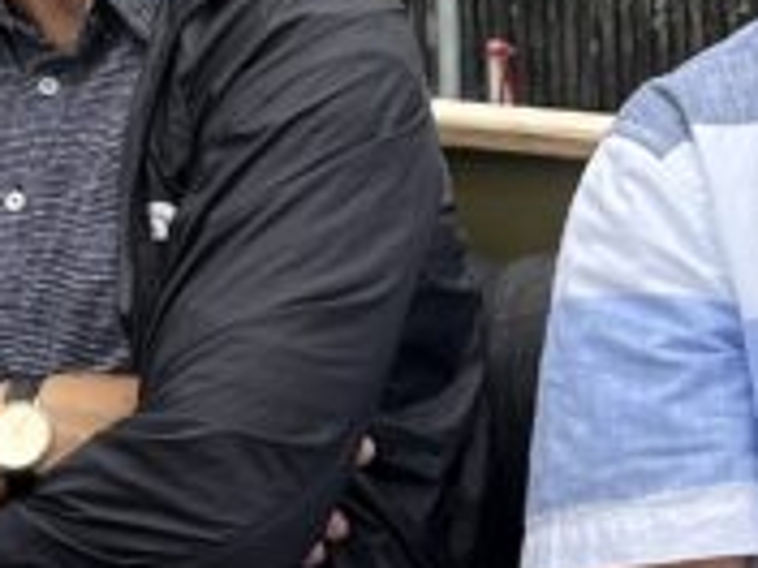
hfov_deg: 13.0
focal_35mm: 151
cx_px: 577
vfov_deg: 9.7
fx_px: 3307
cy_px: -65
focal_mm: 5.1
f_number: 1.6
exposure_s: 1/352
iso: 50
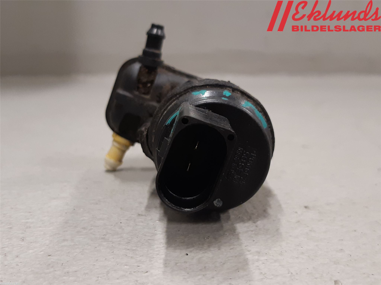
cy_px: 142
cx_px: 190
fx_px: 286
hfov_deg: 67.3
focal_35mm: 26
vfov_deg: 53.1
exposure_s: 1/50
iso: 160
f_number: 1.7
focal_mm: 3.93
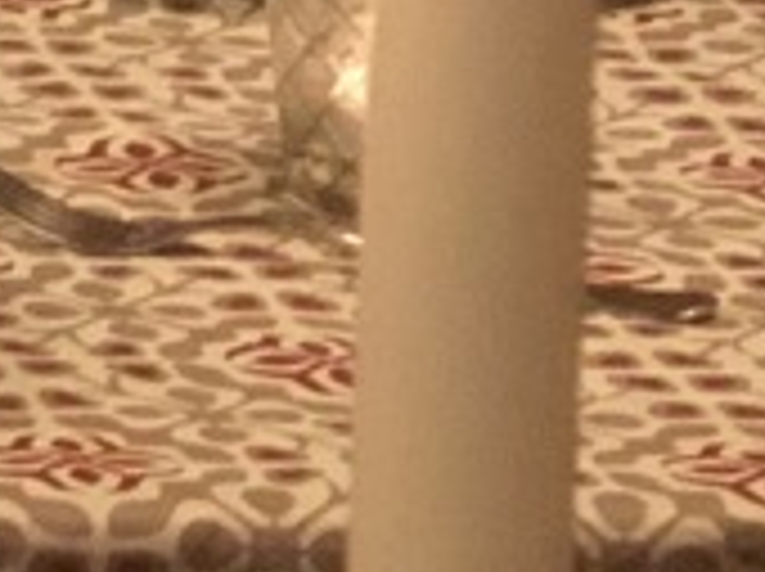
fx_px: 9489
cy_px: -5
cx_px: -1796
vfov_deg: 3.4
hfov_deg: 4.4
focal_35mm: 430
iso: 1000
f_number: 2.8
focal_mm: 6.6
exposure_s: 1/50
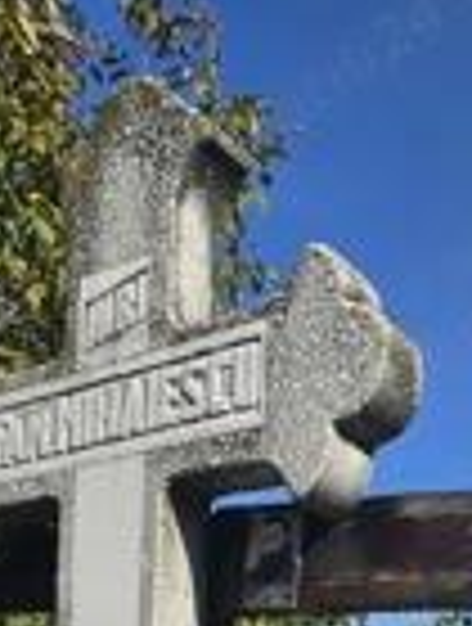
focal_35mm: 66
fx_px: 1194
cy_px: 815
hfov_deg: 22.3
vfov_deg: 25.3
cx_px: 216
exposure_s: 1/909
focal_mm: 6.3
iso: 12
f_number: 1.7
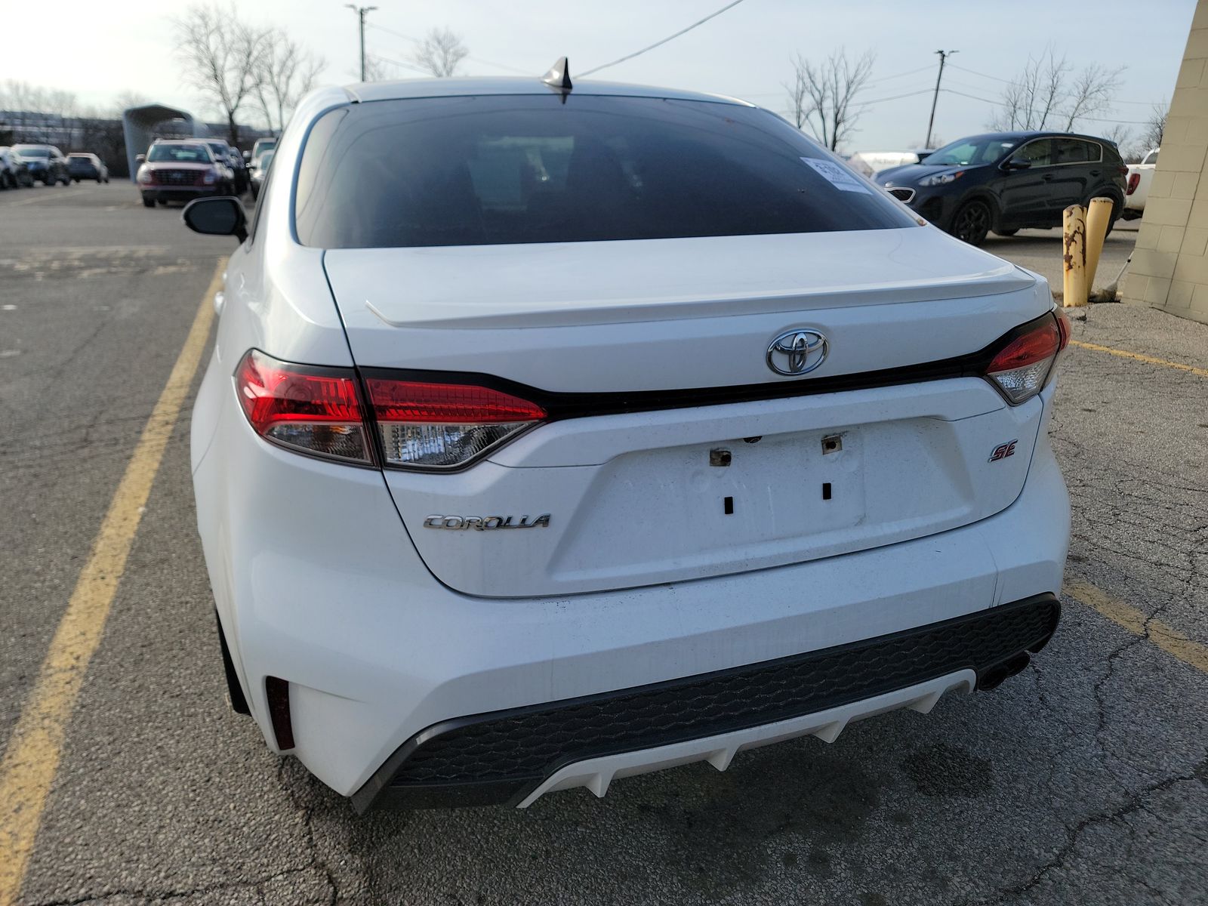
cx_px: 604
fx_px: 838
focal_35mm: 24
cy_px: 453
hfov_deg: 71.6
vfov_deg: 56.8
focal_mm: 6.7
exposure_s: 1/842
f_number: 1.8
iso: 50
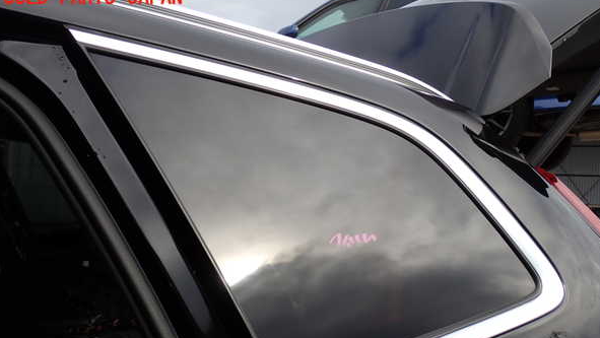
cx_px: 303
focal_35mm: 42
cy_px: 213
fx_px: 668
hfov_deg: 48.3
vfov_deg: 28.3
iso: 100
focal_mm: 6.83
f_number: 3.5
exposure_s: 1/320
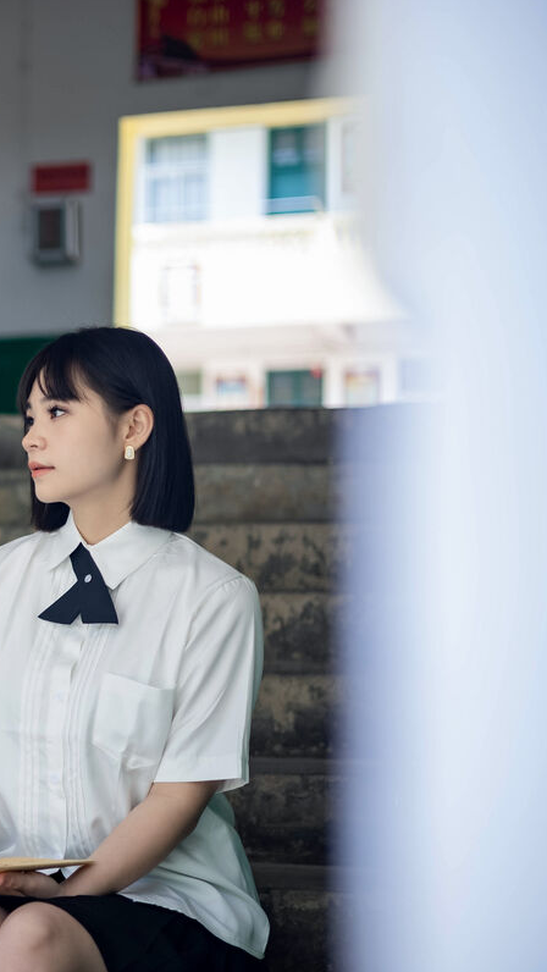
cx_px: -116
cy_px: 485
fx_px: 2036
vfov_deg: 26.8
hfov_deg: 14.8
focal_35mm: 79
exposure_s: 1/320
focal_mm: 50
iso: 100
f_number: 1.8
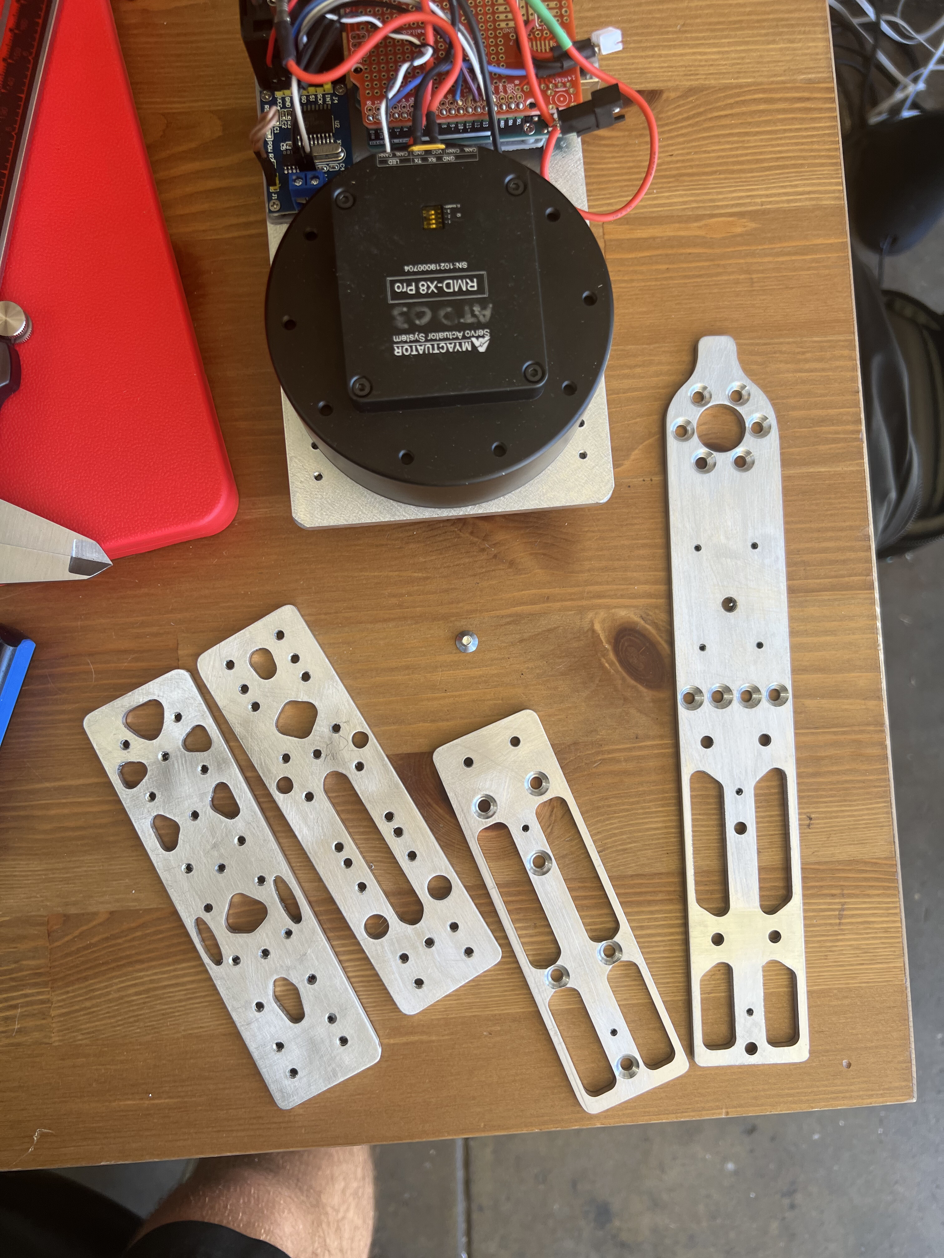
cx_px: 472
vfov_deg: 67.3
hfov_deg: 53.1
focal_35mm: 26
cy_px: 629
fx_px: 945
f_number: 1.5
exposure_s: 1/142
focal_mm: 5.7
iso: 32
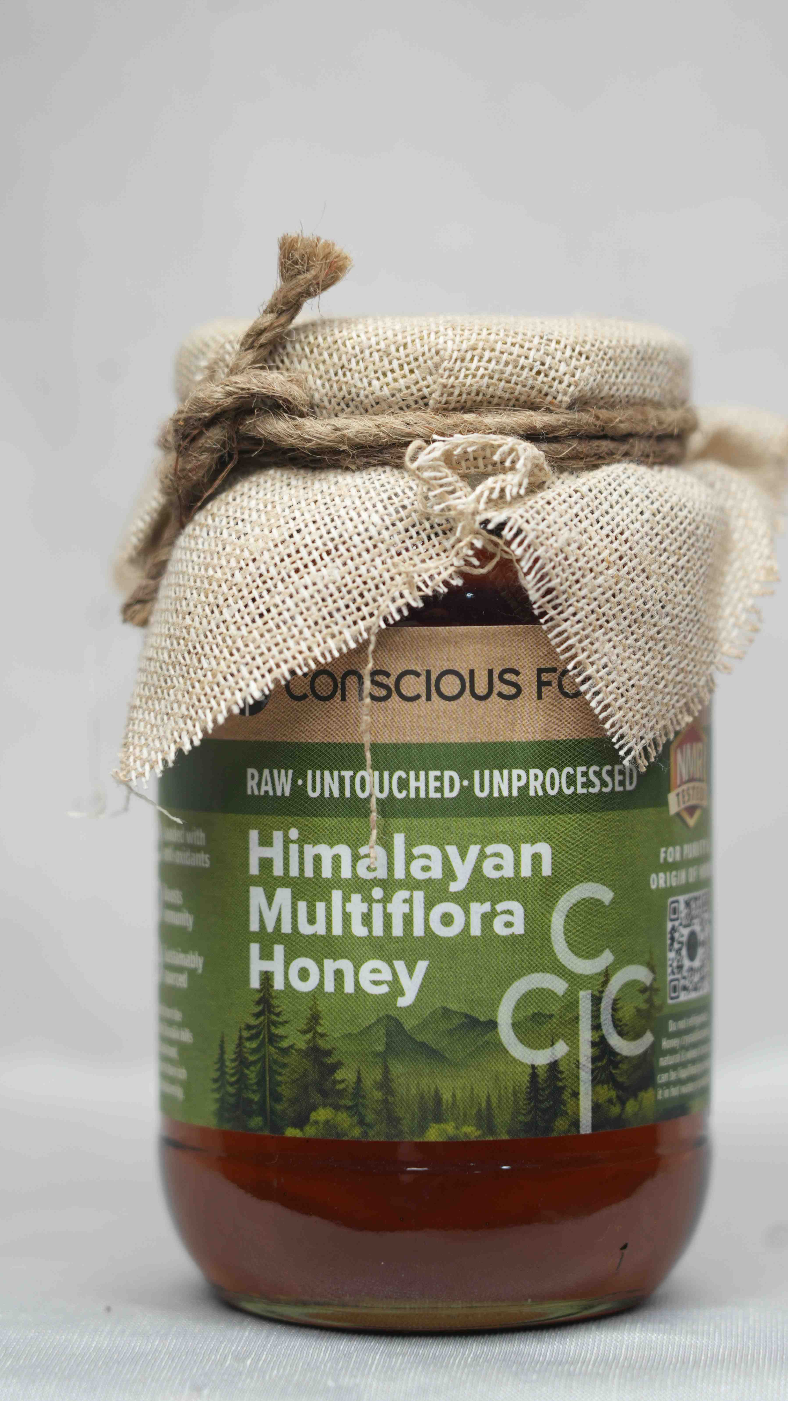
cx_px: 443
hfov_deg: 10.0
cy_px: 643
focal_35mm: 121
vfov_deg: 17.7
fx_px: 4495
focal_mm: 105
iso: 250
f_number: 4
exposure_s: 1/80
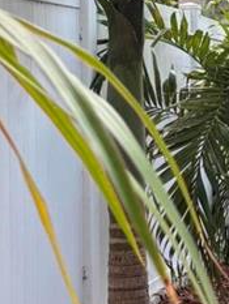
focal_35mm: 134
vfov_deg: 14.7
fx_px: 1181
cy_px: 160
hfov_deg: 11.0
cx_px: 232
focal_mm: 5.96
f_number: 1.6
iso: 50
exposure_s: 1/321
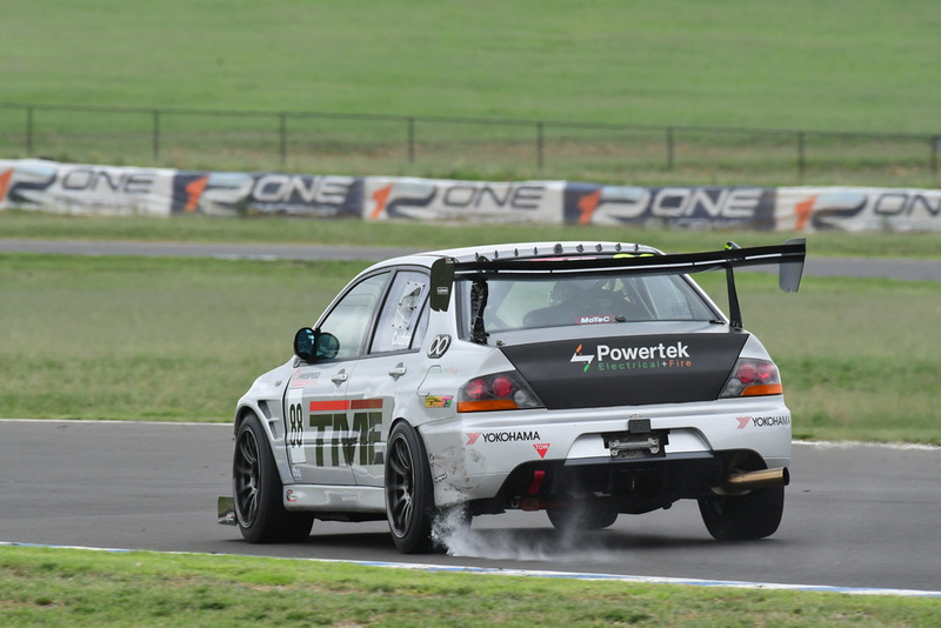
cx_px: 470
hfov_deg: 2.7
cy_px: 314
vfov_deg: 1.8
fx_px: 19610
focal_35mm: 750
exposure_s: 1/640
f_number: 11
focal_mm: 500
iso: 1250
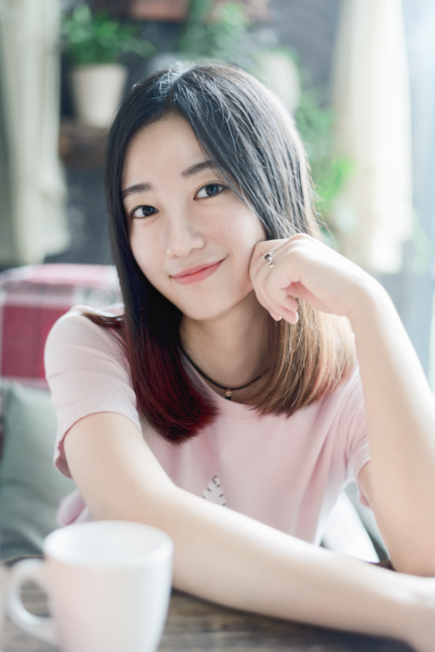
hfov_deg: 27.0
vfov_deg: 39.6
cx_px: 218
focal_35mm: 50
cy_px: 326
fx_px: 905
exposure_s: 1/50
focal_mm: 50
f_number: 2
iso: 560
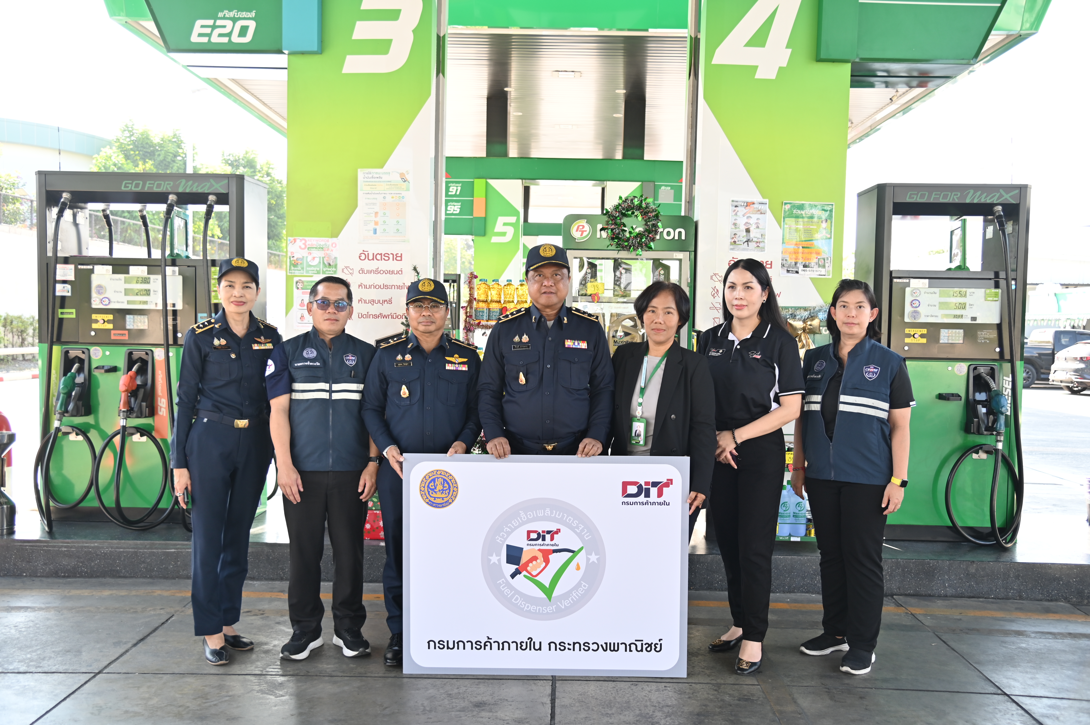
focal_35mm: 32
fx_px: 968
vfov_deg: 41.1
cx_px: 545
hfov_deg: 58.7
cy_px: 362
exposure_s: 1/160
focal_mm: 32
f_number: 4
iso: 250
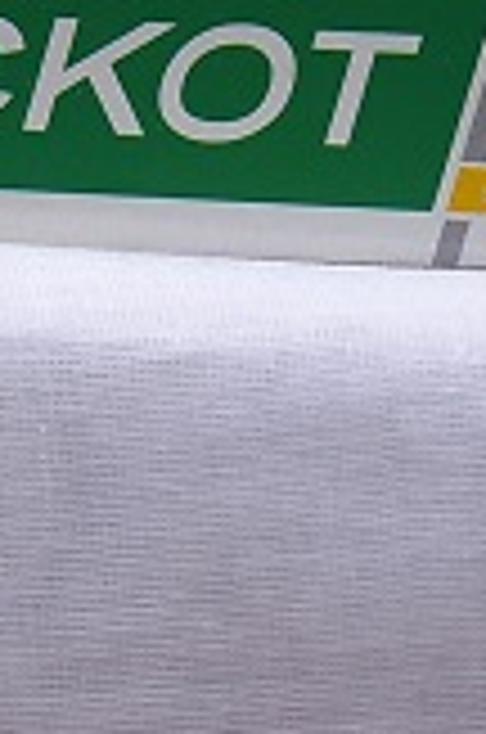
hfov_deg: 5.2
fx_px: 5389
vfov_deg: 7.7
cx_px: 9
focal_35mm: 265
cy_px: -225
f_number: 4
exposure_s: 1/160
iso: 1250
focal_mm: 82
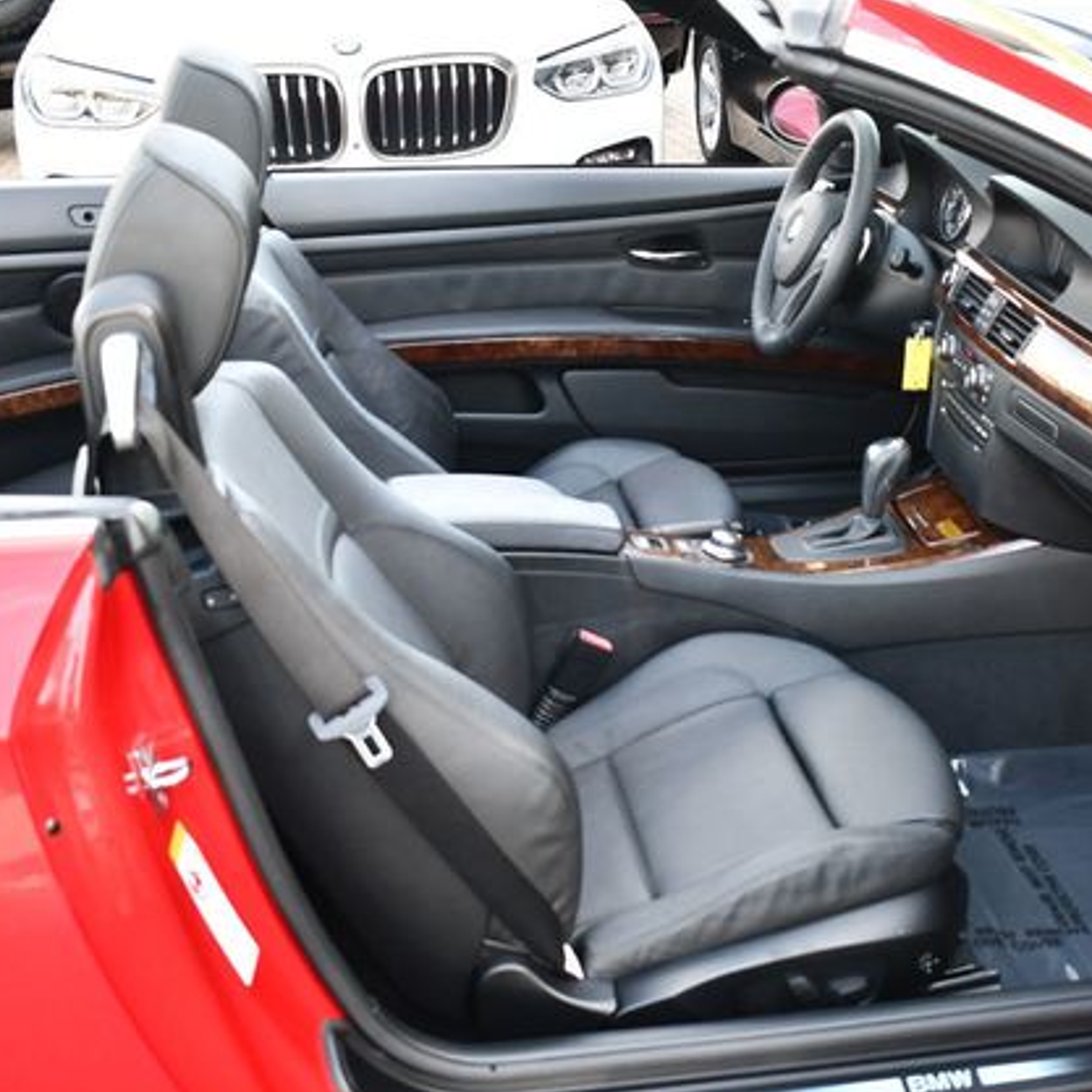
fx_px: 1677
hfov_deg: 36.0
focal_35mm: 47
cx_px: 639
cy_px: 553
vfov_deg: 36.1
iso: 640
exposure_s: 1/250
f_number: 3.5
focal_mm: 18
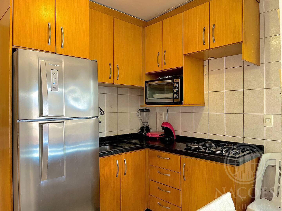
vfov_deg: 54.9
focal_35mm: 25
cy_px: 106
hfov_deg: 69.4
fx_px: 204
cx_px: 141
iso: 125
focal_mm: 5.1
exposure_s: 1/81
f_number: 1.6
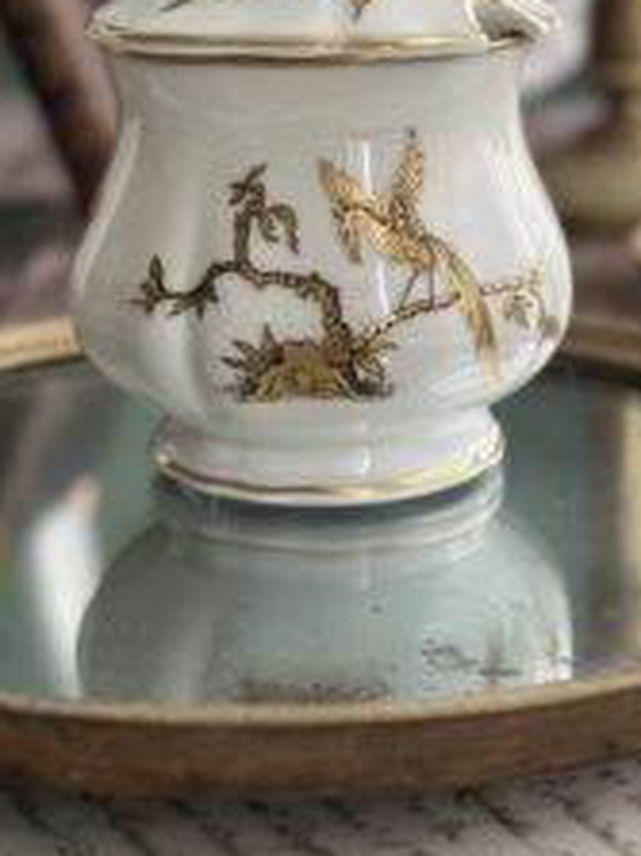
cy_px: 100
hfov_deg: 17.2
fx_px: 2125
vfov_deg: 22.3
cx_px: 322
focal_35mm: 86
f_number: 1.78
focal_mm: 6.86
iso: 80
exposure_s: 1/178
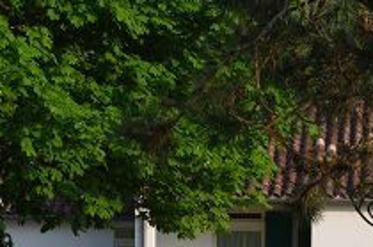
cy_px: 263
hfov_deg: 8.6
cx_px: 108
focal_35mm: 240
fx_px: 2481
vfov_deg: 5.7
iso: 400
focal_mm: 47.5
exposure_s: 1/200
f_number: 11
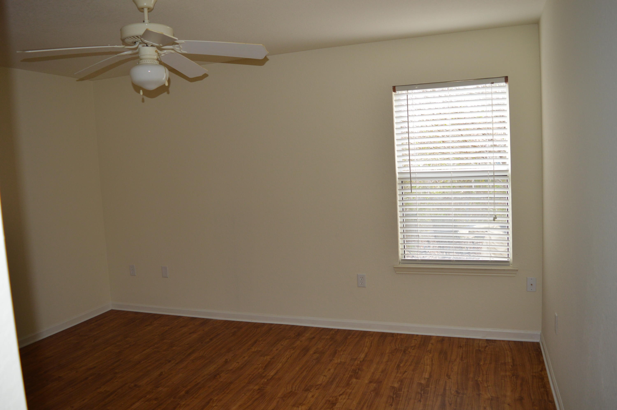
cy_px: 205
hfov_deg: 67.4
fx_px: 462
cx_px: 308
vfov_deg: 47.8
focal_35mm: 27
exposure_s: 1/80
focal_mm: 18
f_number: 4
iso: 400
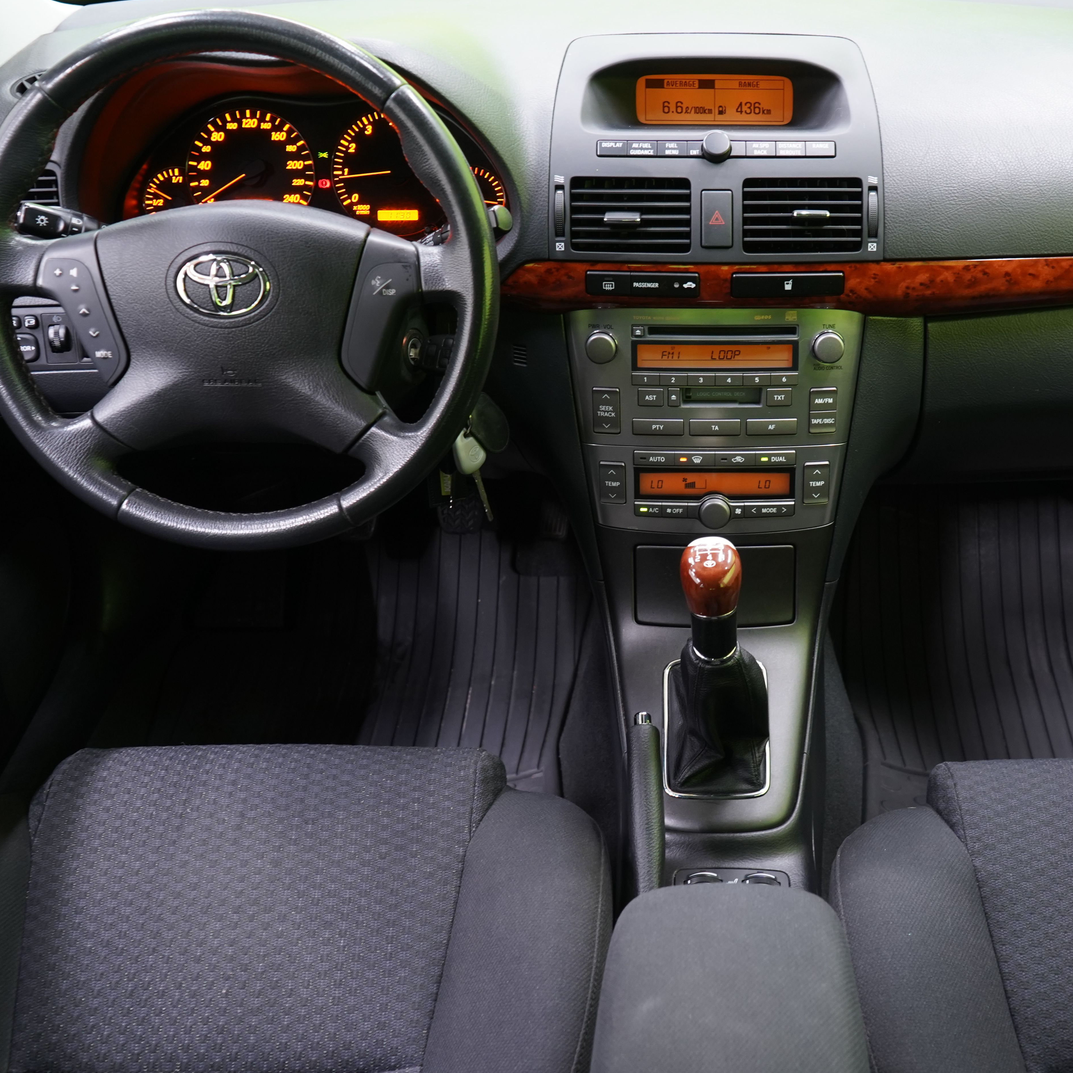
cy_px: 532
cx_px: 718
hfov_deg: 43.2
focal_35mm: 38
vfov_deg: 43.9
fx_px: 1333
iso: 1250
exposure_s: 1/15
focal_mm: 28
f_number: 5
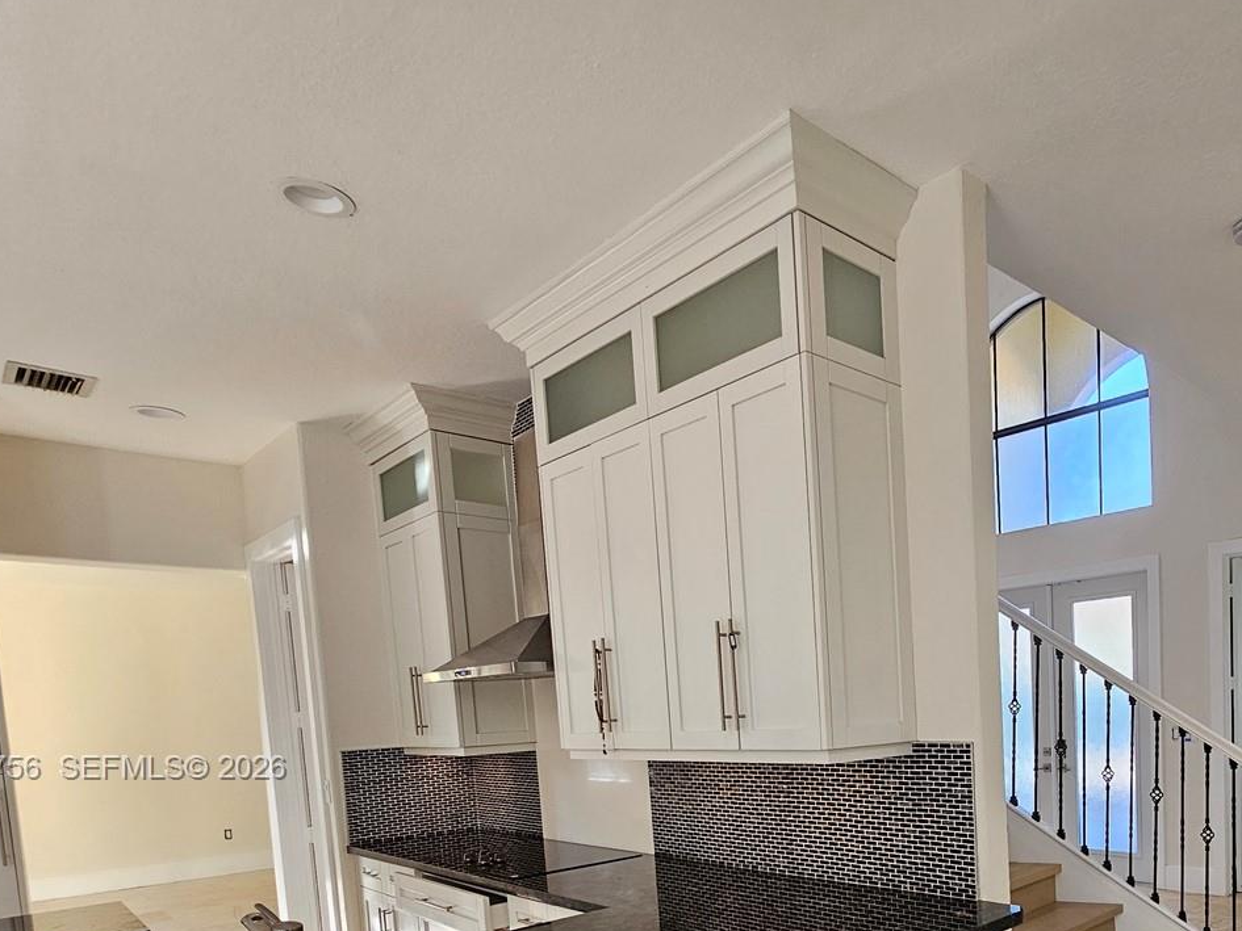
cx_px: 928
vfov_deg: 55.9
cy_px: 769
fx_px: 789
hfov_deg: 71.3
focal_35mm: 22
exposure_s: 1/100
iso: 125
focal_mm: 2.2
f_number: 2.2
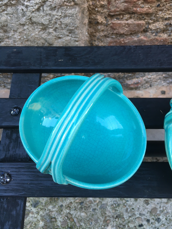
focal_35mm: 29
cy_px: 114
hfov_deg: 48.2
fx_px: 192
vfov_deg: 61.7
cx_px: 86
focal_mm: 4.15
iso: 64
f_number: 2.2
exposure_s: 1/33
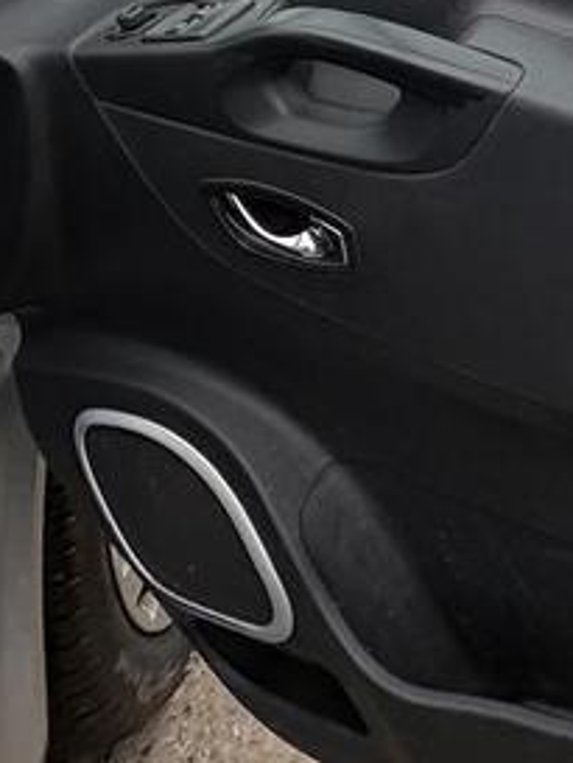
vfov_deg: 34.6
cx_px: 836
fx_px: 1014
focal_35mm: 46
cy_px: -109
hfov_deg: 25.0
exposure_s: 1/157
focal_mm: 2.22
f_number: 2.2
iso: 40
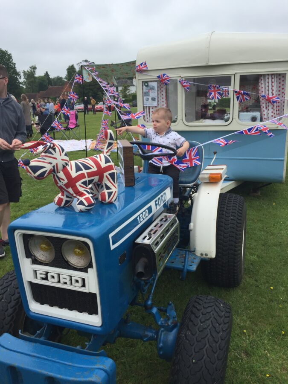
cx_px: 144
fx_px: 322
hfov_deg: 48.2
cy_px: 192
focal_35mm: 29
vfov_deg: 61.7
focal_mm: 4.15
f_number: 2.2
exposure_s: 1/1068
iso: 32
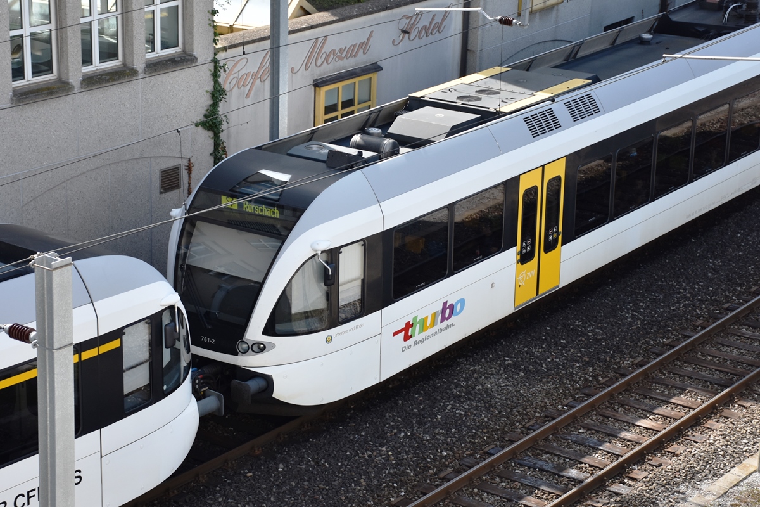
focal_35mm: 75
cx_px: 380
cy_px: 254
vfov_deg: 18.2
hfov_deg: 27.0
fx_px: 1583
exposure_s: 1/1250
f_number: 4.8
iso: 400
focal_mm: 50
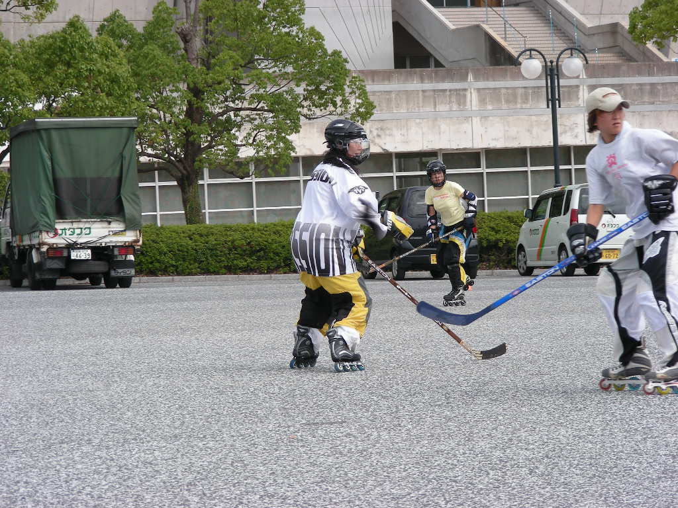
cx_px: 339
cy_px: 254
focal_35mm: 148
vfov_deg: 10.0
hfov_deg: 13.3
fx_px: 2899
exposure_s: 1/366
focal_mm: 24.7
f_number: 4
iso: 50
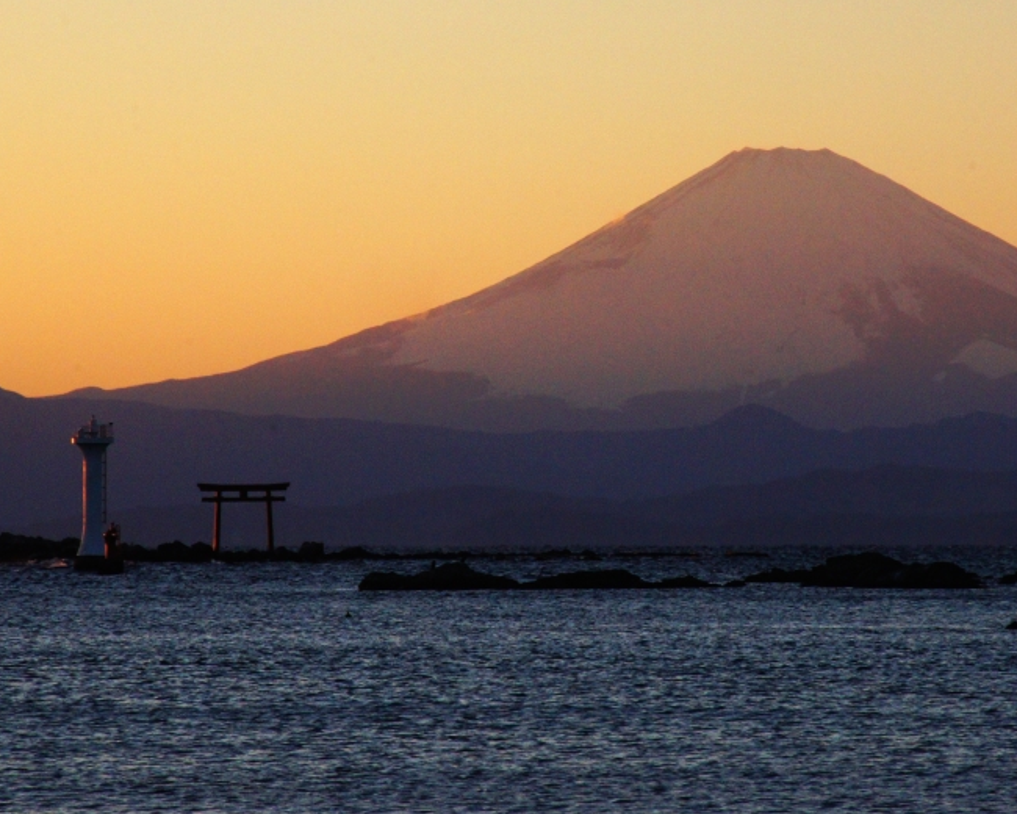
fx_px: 8337
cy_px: 406
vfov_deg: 5.6
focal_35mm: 277
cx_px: 596
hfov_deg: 7.0
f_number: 22
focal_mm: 160
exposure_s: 1/100
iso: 1600
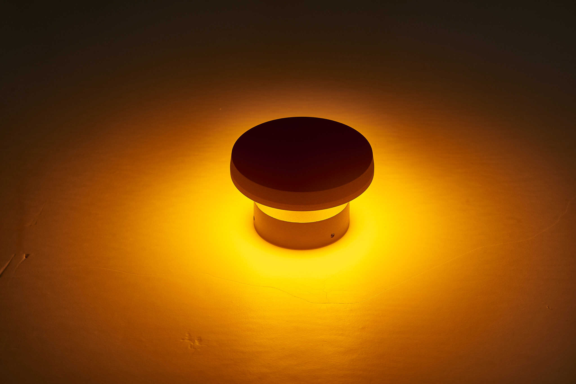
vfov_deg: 19.5
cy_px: 192
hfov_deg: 28.8
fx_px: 1120
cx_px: 288
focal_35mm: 70
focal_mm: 70
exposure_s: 1/6
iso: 100
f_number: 8
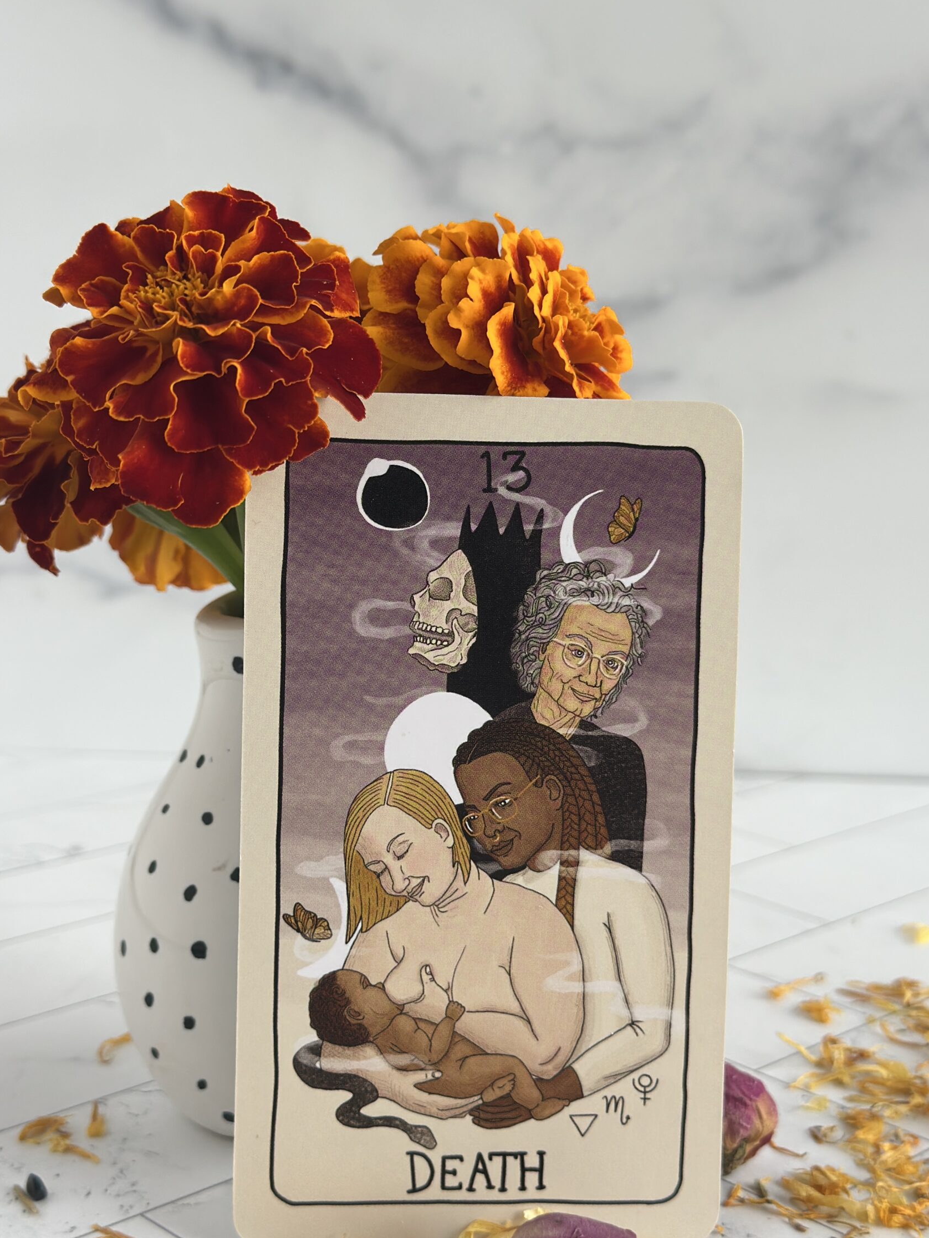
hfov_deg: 26.6
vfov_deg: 34.9
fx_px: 1968
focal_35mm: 55
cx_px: 460
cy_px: 618
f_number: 1.78
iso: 80
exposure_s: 1/199
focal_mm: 6.86
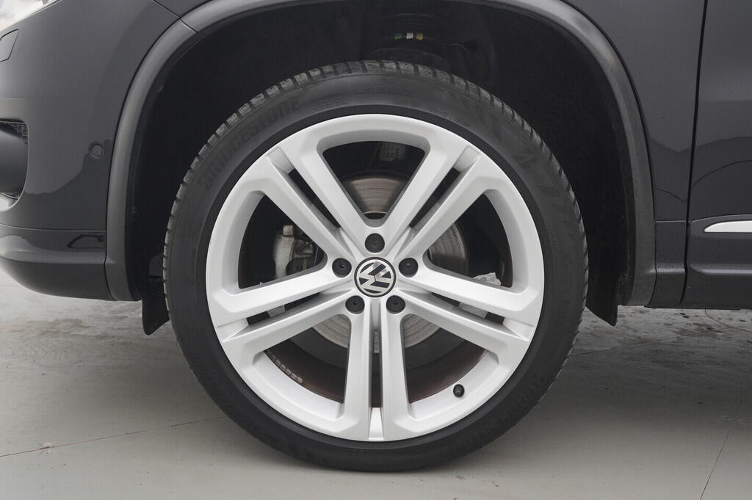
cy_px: 250
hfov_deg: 53.2
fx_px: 751
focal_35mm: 36
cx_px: 376
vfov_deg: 36.8
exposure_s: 1/160
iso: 800
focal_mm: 24
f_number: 6.3
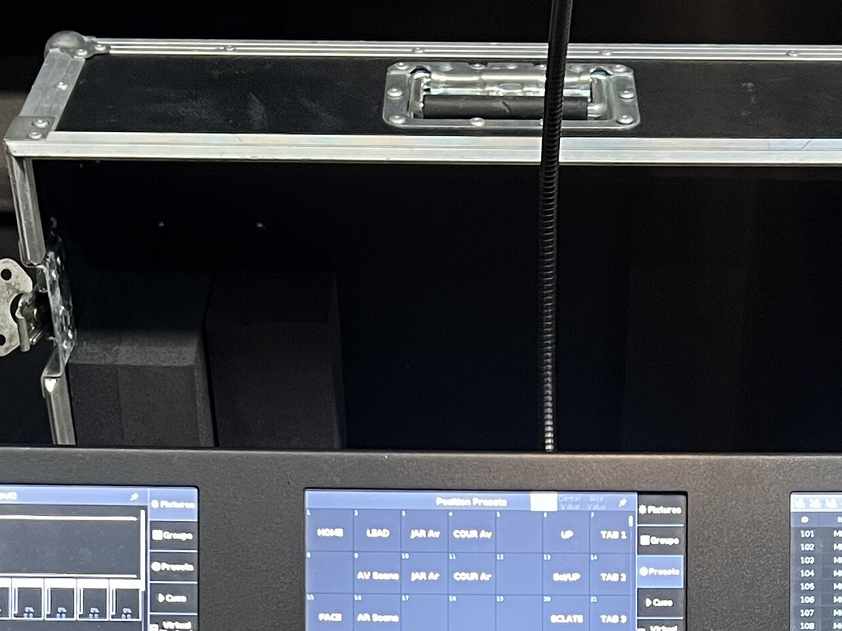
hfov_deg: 23.2
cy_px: 796
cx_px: 569
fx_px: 2043
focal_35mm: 84
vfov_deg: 16.7
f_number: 1.5
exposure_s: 1/50
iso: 200
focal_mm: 5.7
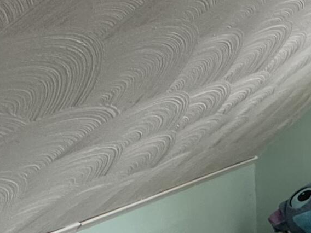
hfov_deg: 23.5
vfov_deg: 19.3
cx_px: 395
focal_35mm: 74
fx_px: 665
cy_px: 236
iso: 320
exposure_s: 1/72
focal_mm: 2.22
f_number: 2.2
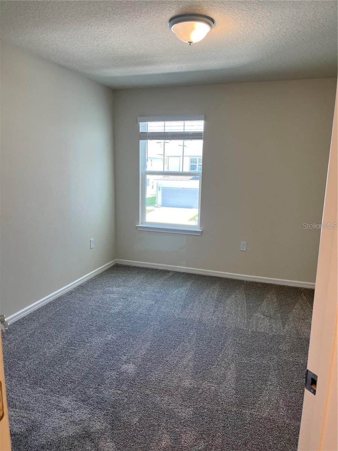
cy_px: 226
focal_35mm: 26
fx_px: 338
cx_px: 169
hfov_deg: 53.1
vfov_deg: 67.3
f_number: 1.6
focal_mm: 5.1
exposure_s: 1/120
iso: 100
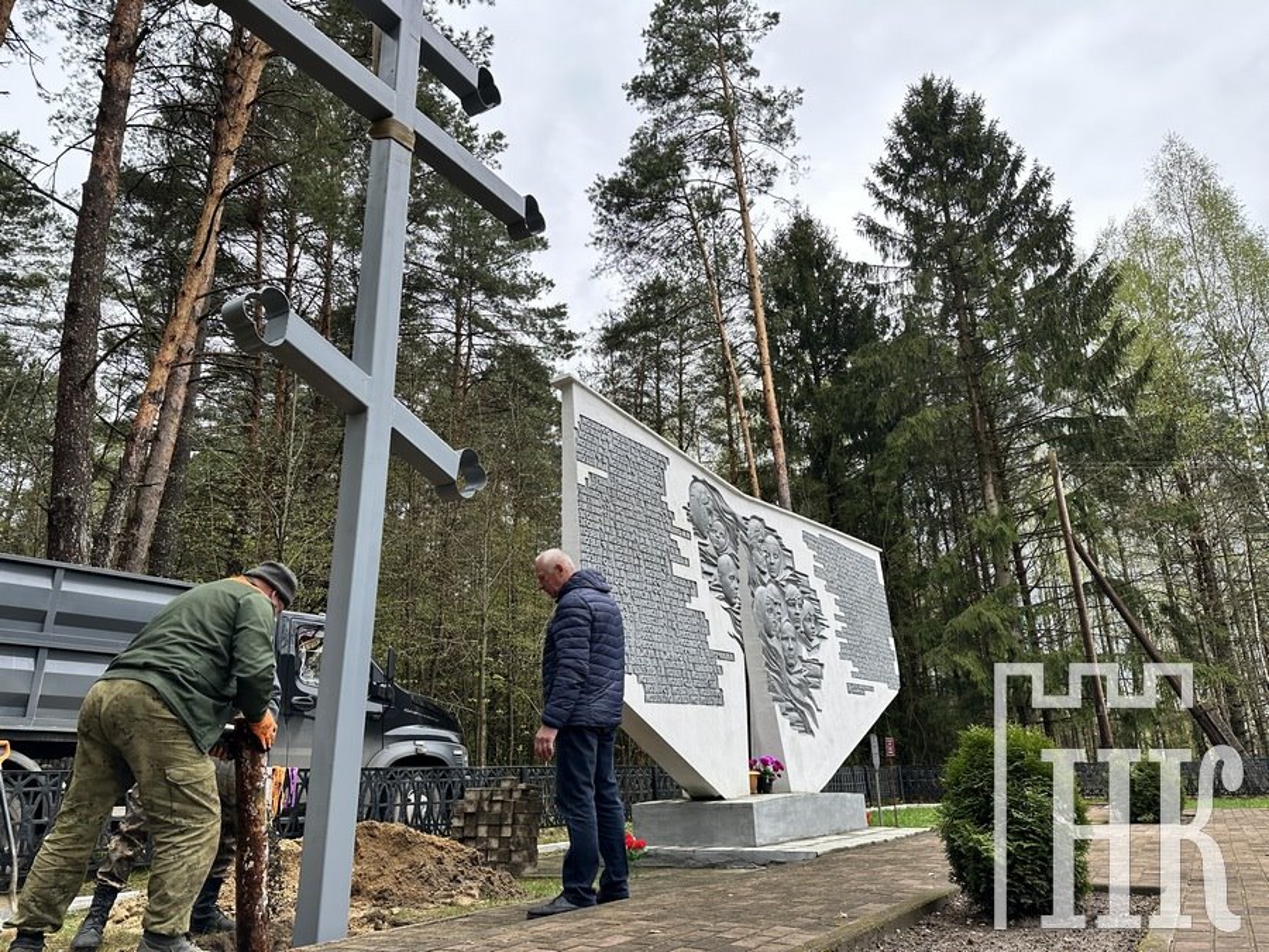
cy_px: 476
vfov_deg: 56.8
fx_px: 880
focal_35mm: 24
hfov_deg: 71.6
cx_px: 634
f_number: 1.78
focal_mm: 6.86
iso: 80
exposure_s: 1/1131
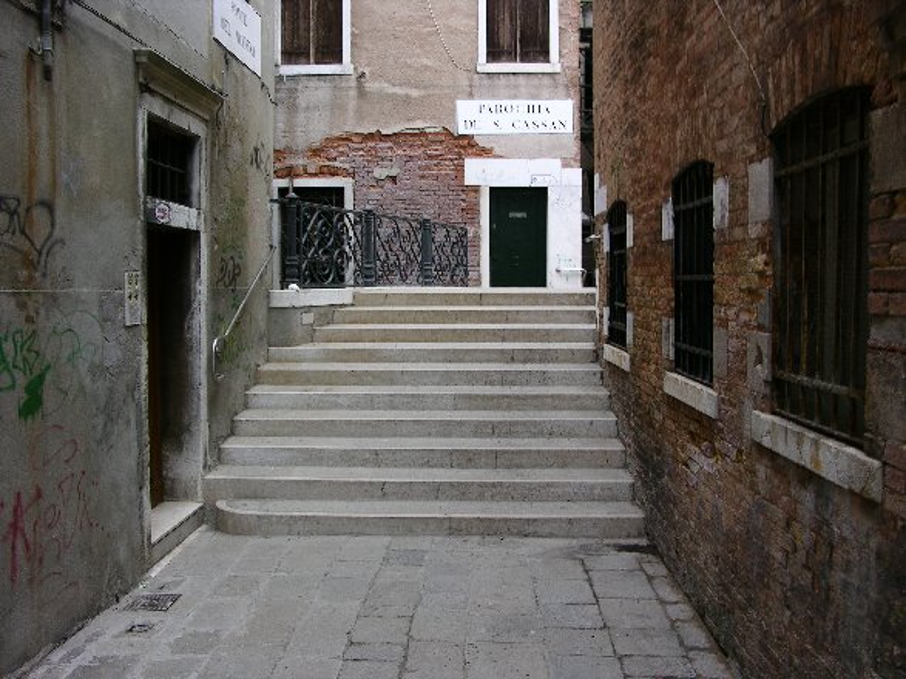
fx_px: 916
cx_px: 453
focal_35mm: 35
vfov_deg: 40.7
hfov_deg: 52.6
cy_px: 340
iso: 50
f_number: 3.5
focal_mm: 8.9
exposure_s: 1/22.6
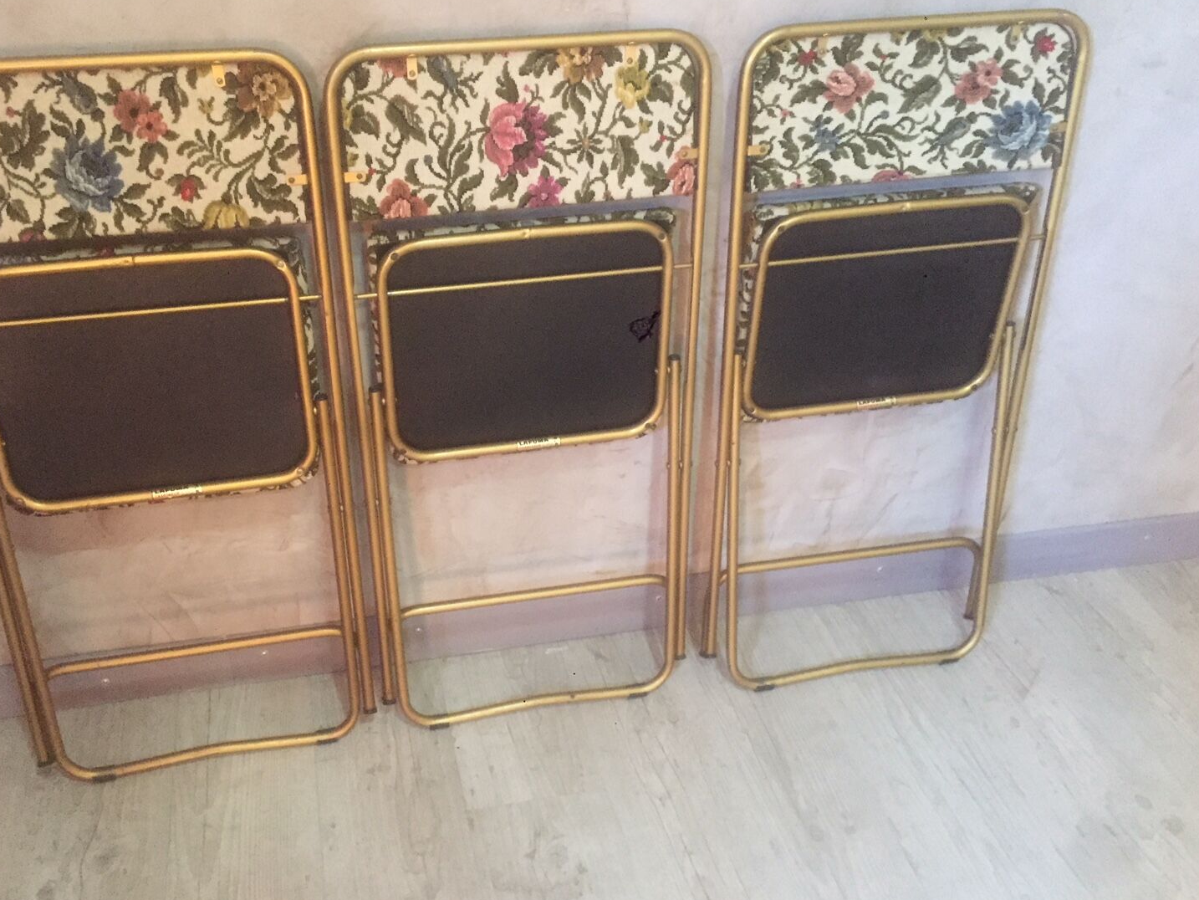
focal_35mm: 33
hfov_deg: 55.2
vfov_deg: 43.0
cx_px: 528
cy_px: 433
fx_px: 1143
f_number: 2.2
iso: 400
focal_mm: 4.15
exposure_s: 1/17
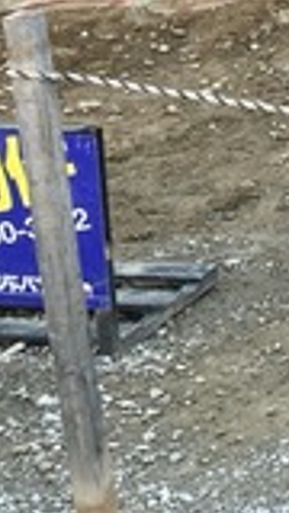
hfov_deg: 8.1
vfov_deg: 16.8
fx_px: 1662
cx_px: 950
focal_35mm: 122
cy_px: -96
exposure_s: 1/186
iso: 20
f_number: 1.8
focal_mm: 3.99
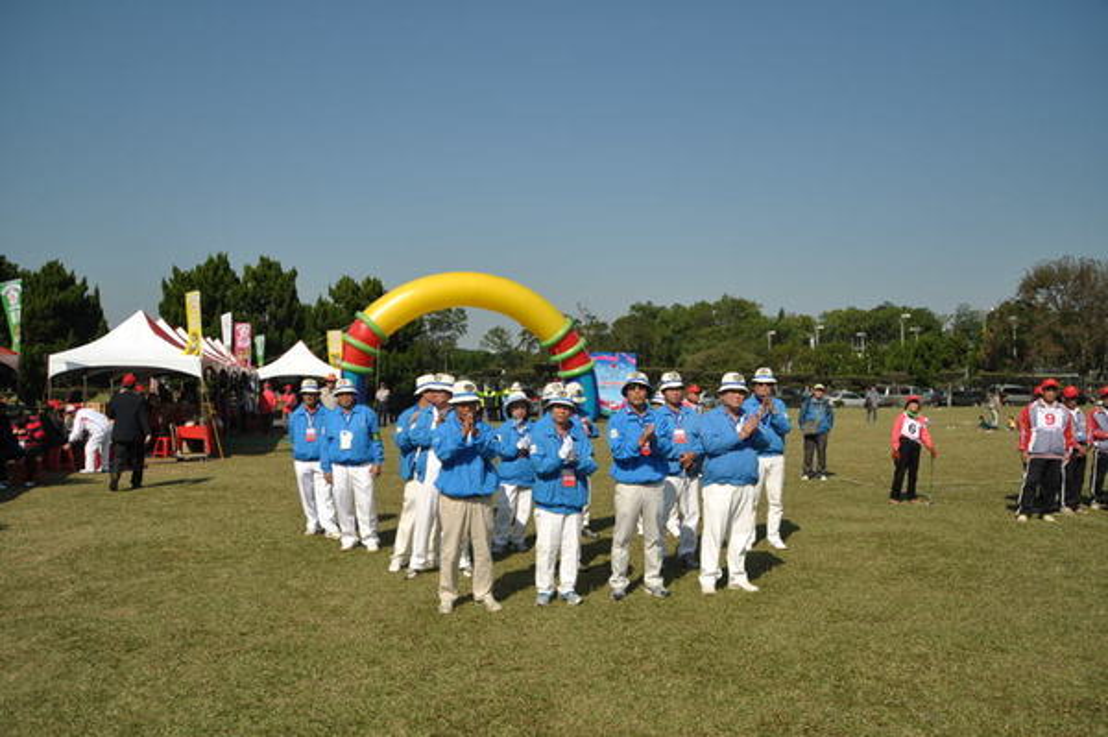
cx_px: 554
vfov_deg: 39.9
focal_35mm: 33
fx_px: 1015
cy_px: 368
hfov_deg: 57.3
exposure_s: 1/2000
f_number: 3.5
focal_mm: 22
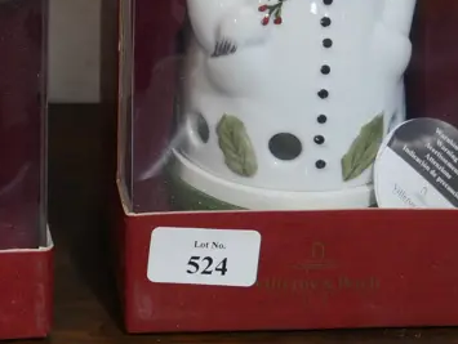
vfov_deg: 14.6
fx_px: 1298
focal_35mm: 98
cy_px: -78
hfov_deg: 19.7
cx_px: 62
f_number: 4
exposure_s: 1/60
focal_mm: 17
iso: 320
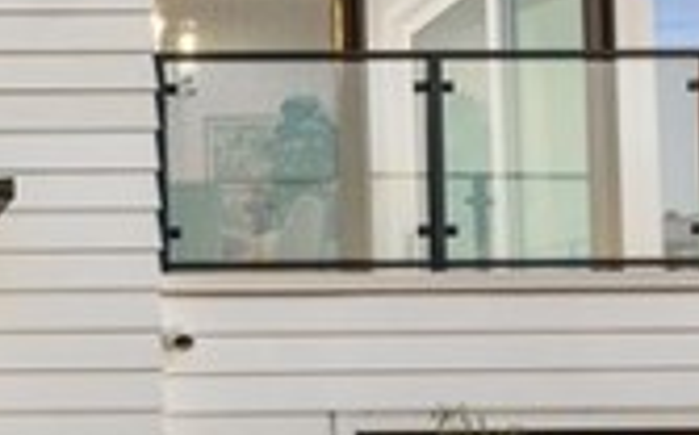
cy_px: 556
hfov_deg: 18.2
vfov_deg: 12.7
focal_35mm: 100
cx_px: -385
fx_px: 1903
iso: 640
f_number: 9
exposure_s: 1/5
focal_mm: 16
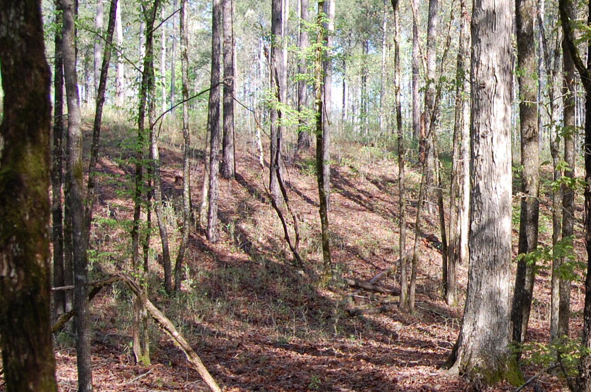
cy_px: 212
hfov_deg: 31.6
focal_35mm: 58
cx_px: 603
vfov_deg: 23.3
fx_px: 951
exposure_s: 1/125
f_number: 6.3
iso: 200
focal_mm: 18
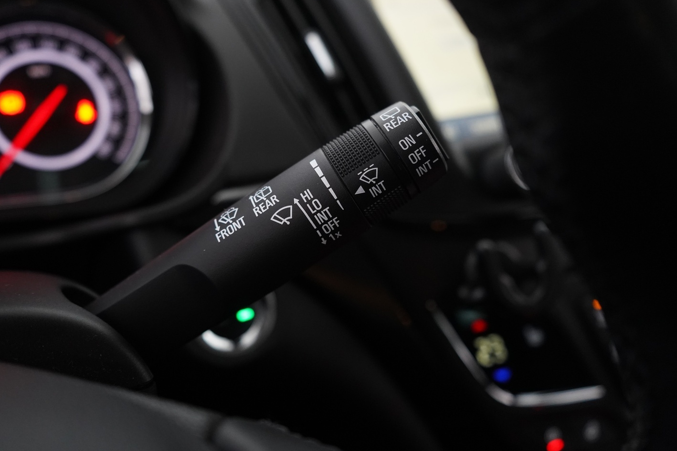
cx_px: 310
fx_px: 602
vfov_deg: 41.0
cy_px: 198
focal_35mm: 32
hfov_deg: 58.6
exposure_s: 1/60
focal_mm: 28
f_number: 3.5
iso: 4000
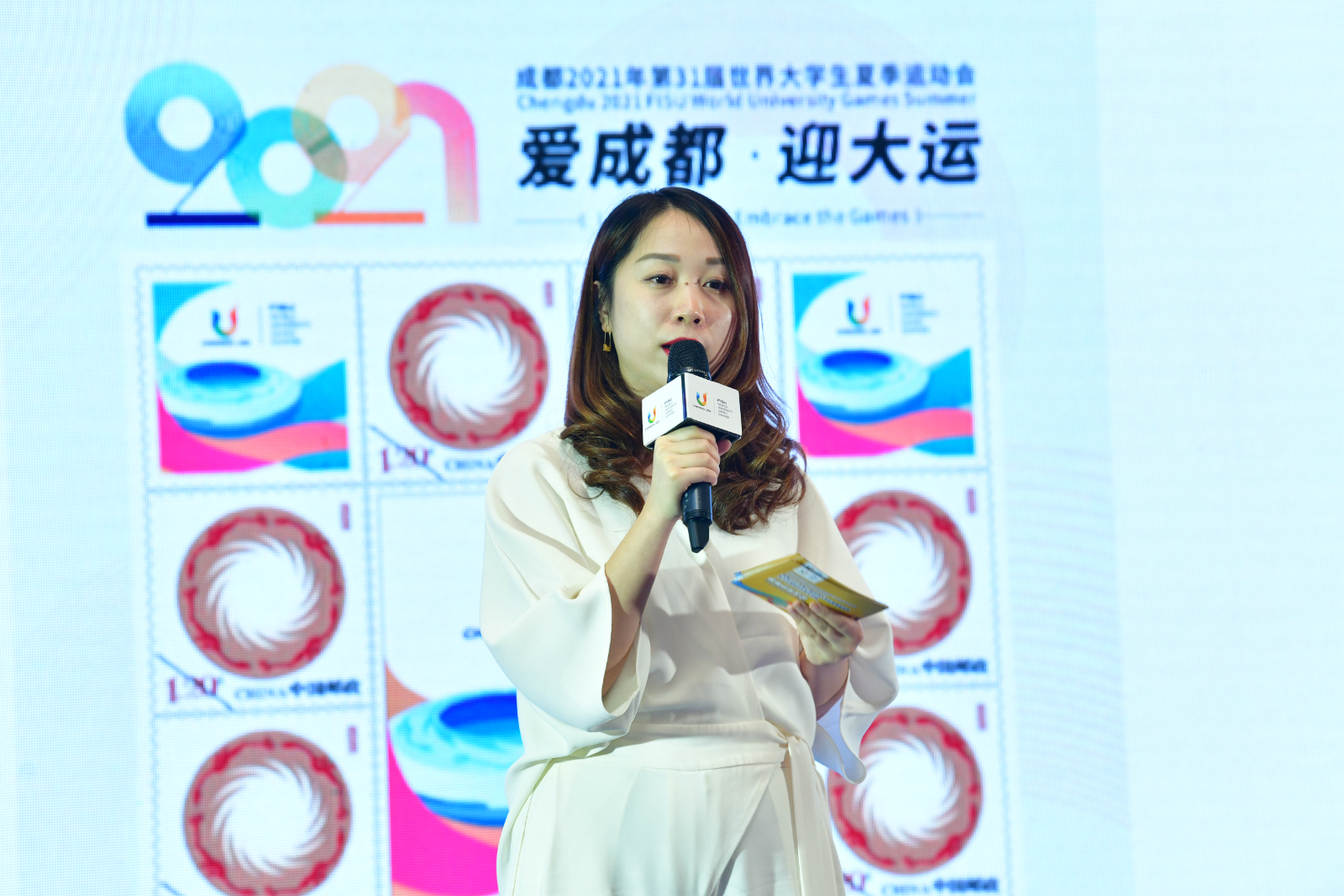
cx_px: 672
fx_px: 7091
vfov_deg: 7.2
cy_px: 448
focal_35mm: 190
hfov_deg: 10.8
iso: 1250
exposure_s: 1/125
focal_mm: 190
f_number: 5.6
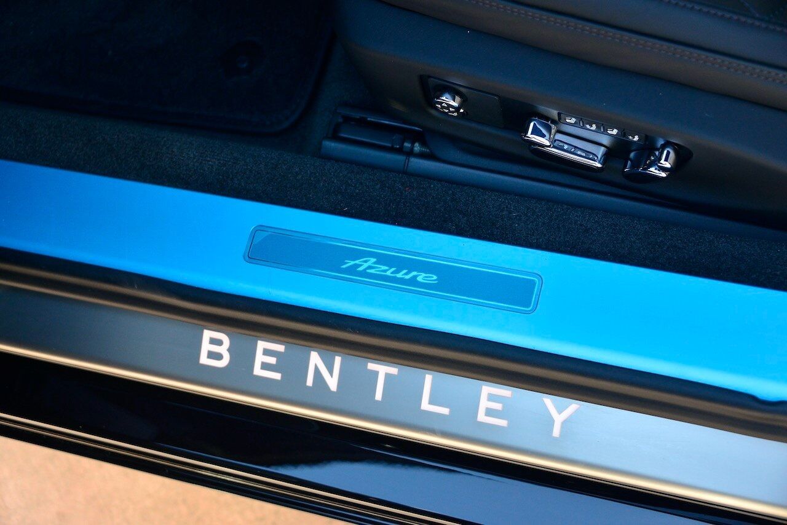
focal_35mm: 62
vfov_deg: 21.9
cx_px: 394
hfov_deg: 32.4
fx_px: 1356
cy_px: 262
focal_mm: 62
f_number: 4.8
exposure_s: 1/160
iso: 800
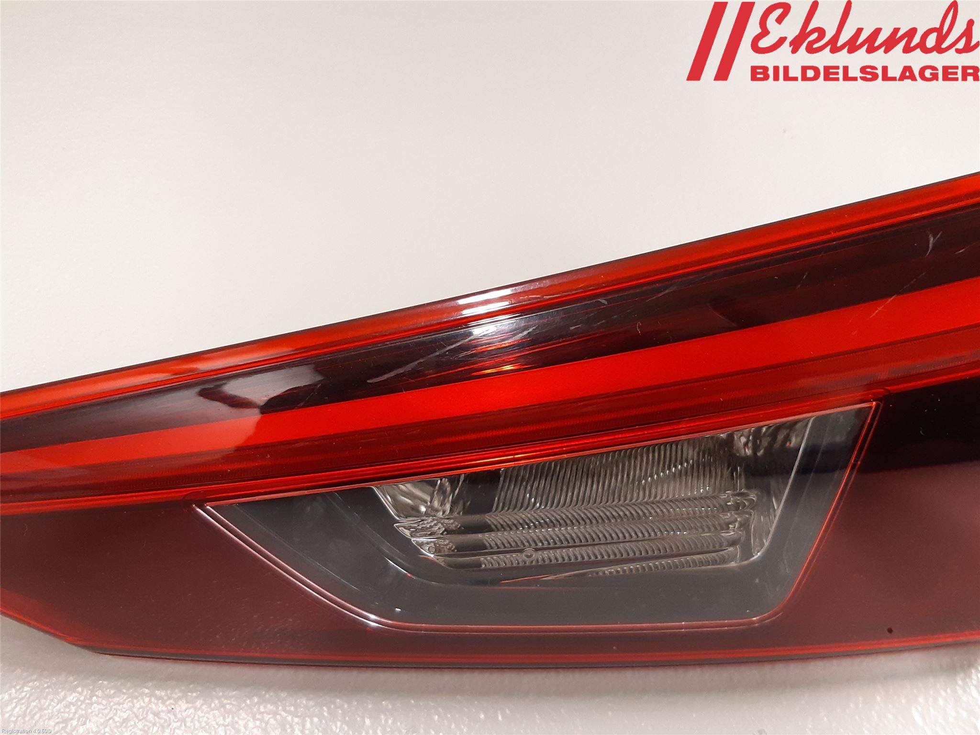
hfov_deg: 67.3
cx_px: 490
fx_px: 736
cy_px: 368
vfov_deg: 53.1
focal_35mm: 26
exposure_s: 1/33
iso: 200
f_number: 1.7
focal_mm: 3.93
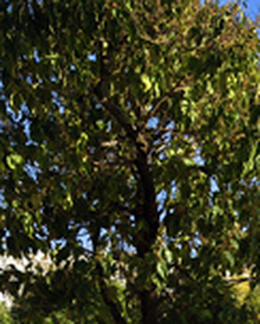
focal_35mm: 123
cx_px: 627
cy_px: 503
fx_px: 1181
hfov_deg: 10.7
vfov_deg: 14.5
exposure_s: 1/1550
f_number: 2
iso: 50
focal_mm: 6.98
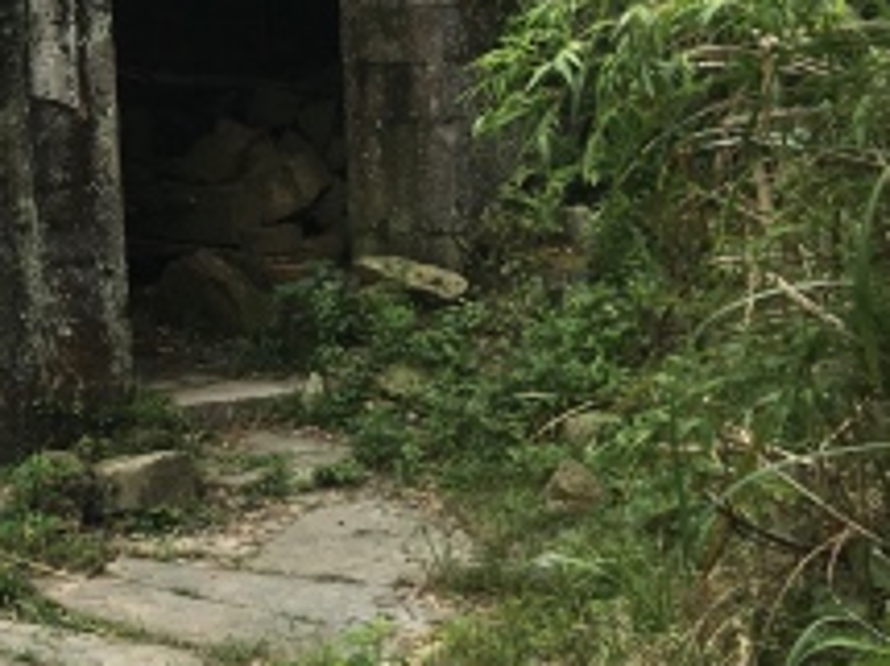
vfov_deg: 17.6
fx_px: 2081
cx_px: -290
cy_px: -70
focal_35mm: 81
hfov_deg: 21.6
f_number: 2.2
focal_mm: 4.15
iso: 25
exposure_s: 1/874
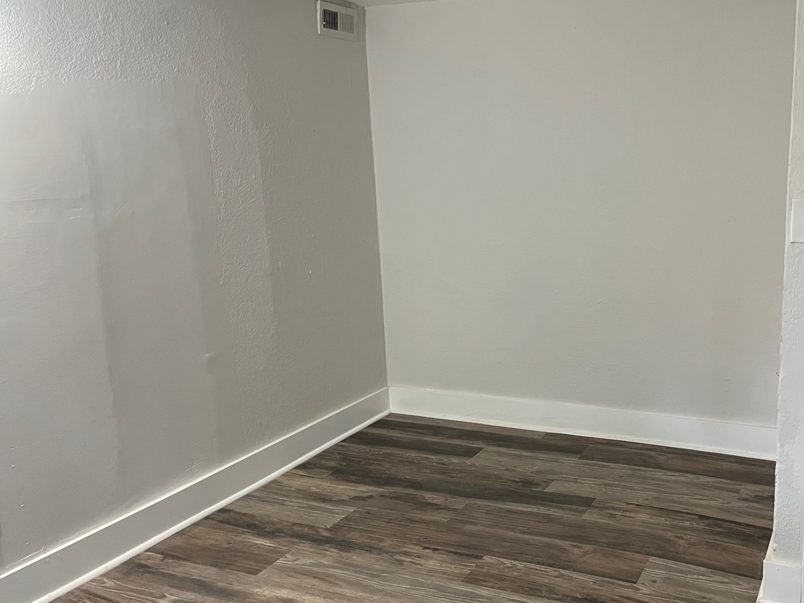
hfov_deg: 51.9
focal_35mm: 35
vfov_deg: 40.7
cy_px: 325
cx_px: 514
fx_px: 813
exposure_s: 1/60
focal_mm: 5.1
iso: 320
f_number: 1.6
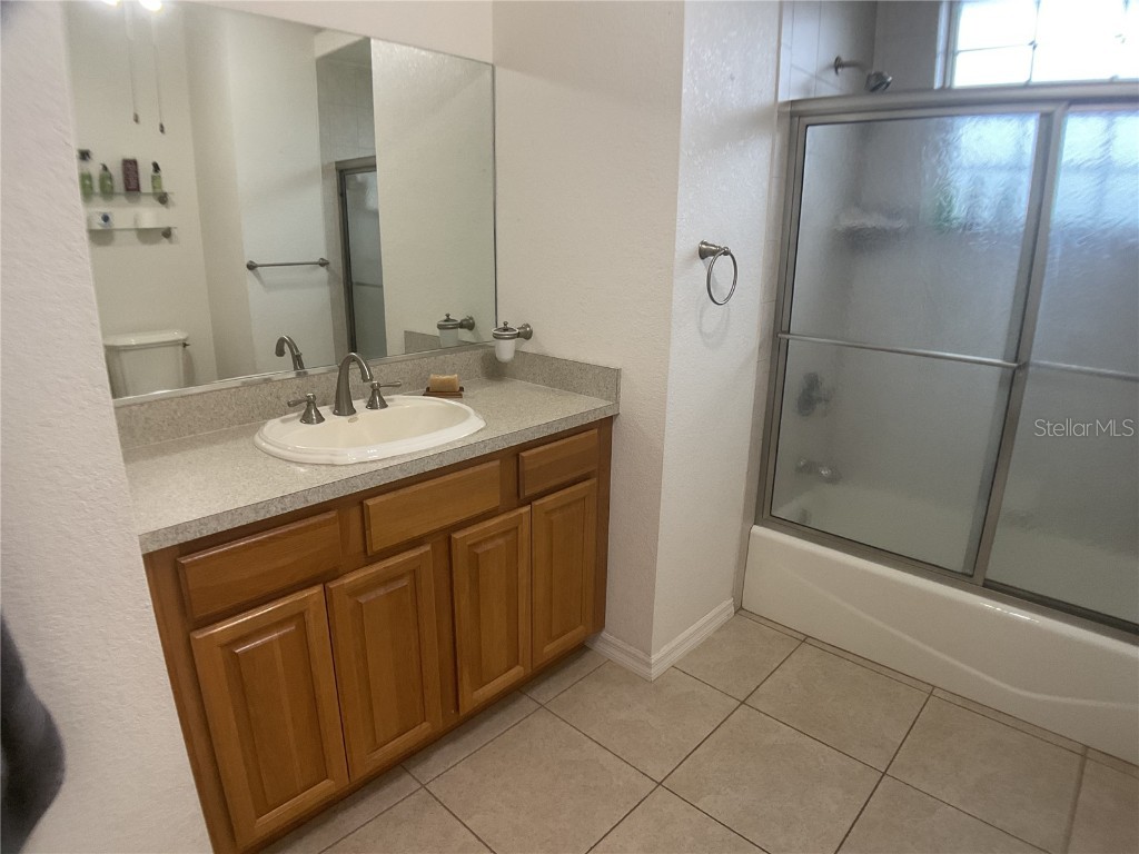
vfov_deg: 48.2
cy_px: 427
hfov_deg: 61.7
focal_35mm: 29
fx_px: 954
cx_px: 570
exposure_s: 1/60
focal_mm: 3
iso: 100
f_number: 1.8
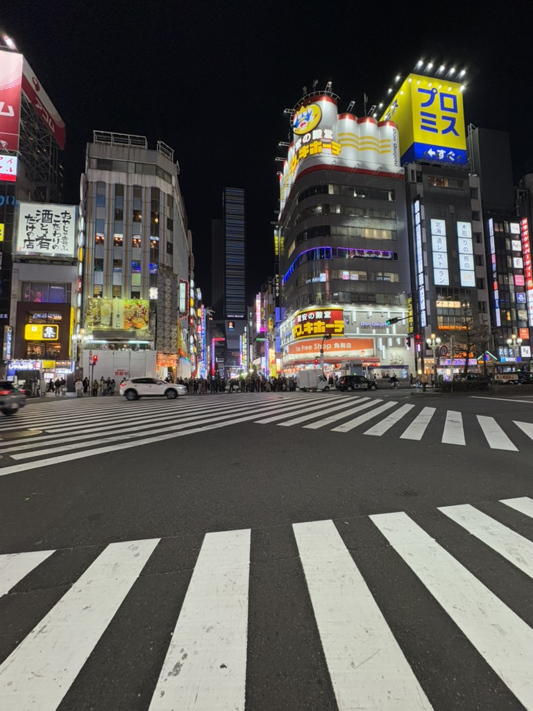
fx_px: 287
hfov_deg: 85.7
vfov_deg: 102.1
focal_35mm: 14
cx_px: 266
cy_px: 356
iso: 250
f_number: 2.2
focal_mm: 2.22
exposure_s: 1/50
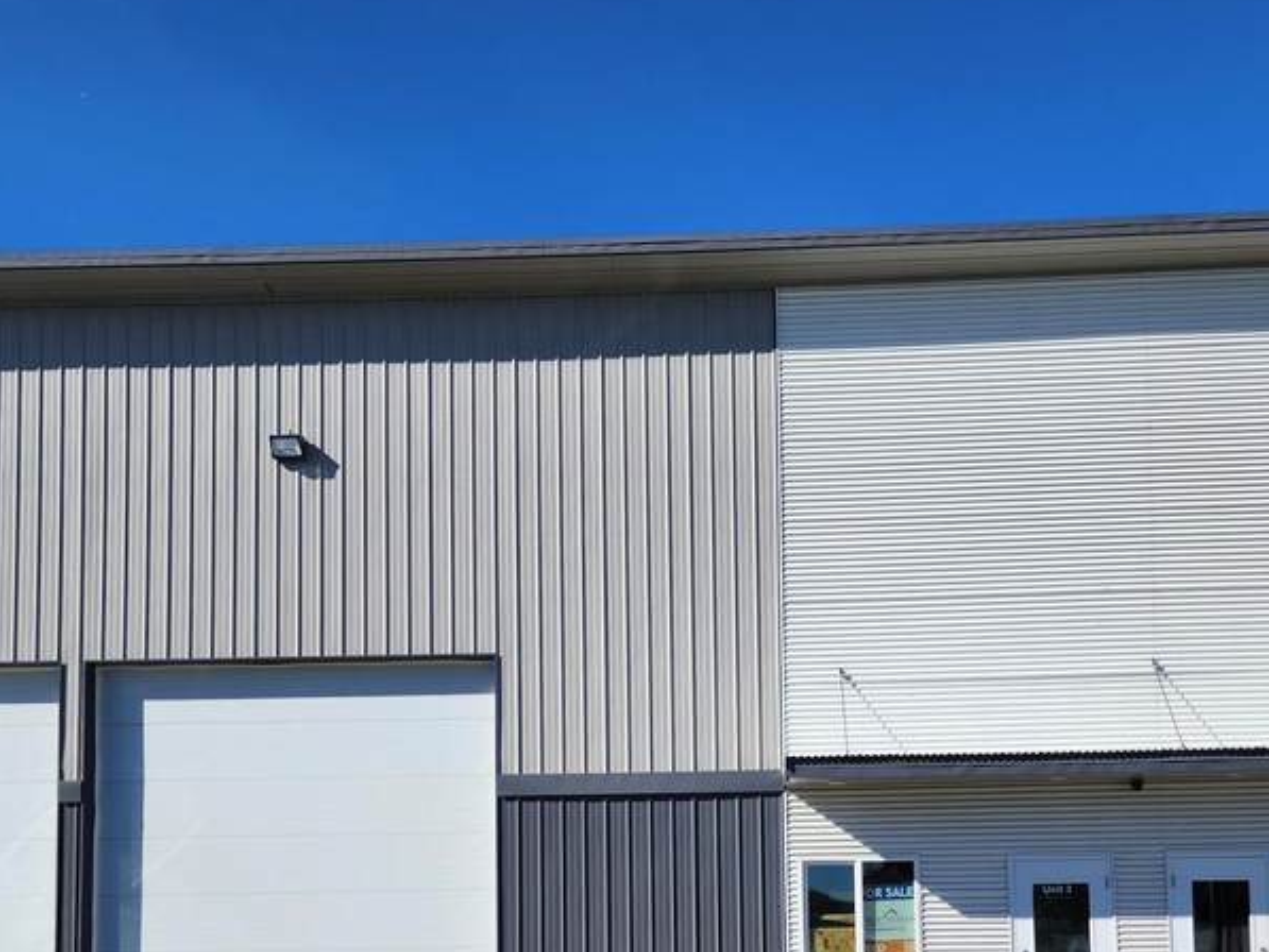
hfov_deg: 50.0
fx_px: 1357
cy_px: 852
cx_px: 710
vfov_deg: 36.4
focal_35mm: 37
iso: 12
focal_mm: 6.4
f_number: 1.8
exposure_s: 1/1135
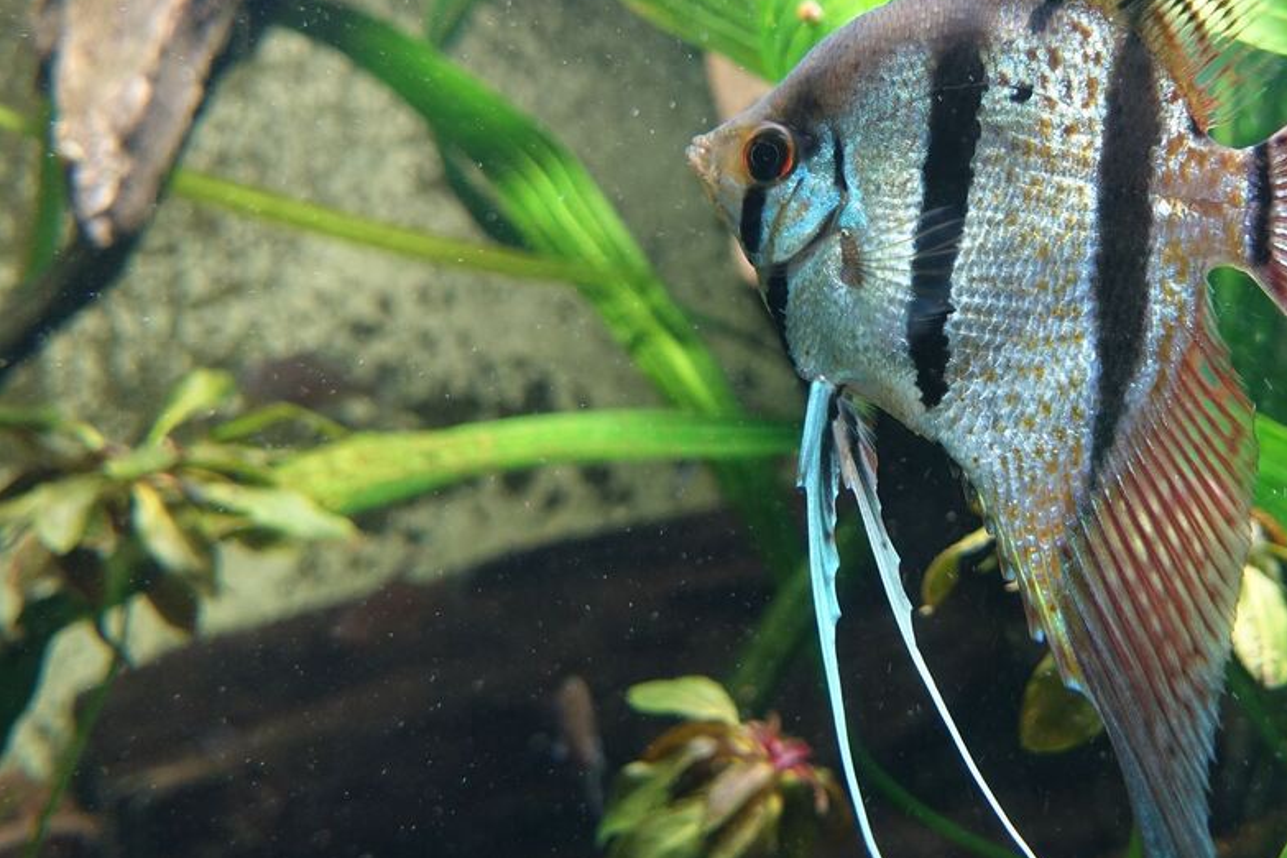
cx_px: 906
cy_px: 237
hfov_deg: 41.9
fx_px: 1644
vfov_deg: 28.9
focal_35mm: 46
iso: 400
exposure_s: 1/25
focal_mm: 11.12
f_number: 2.8
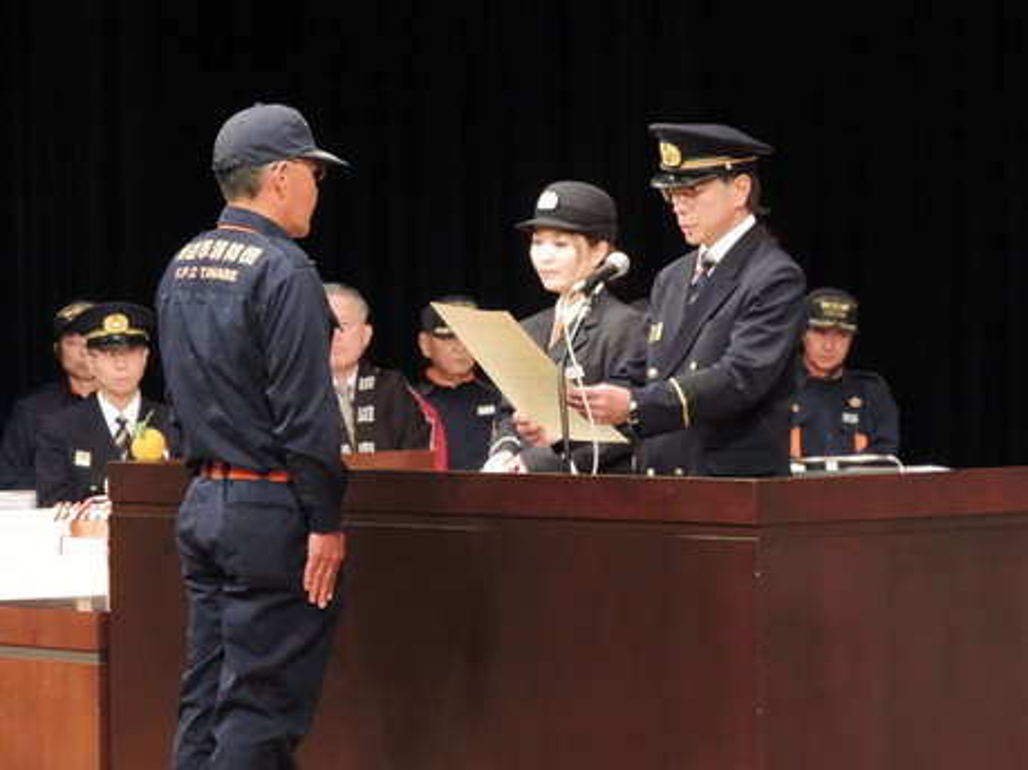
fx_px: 6680
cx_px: 514
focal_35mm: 225
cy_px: 385
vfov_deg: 6.6
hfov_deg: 8.8
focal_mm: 40.1
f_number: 4.6
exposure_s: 1/100
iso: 1600
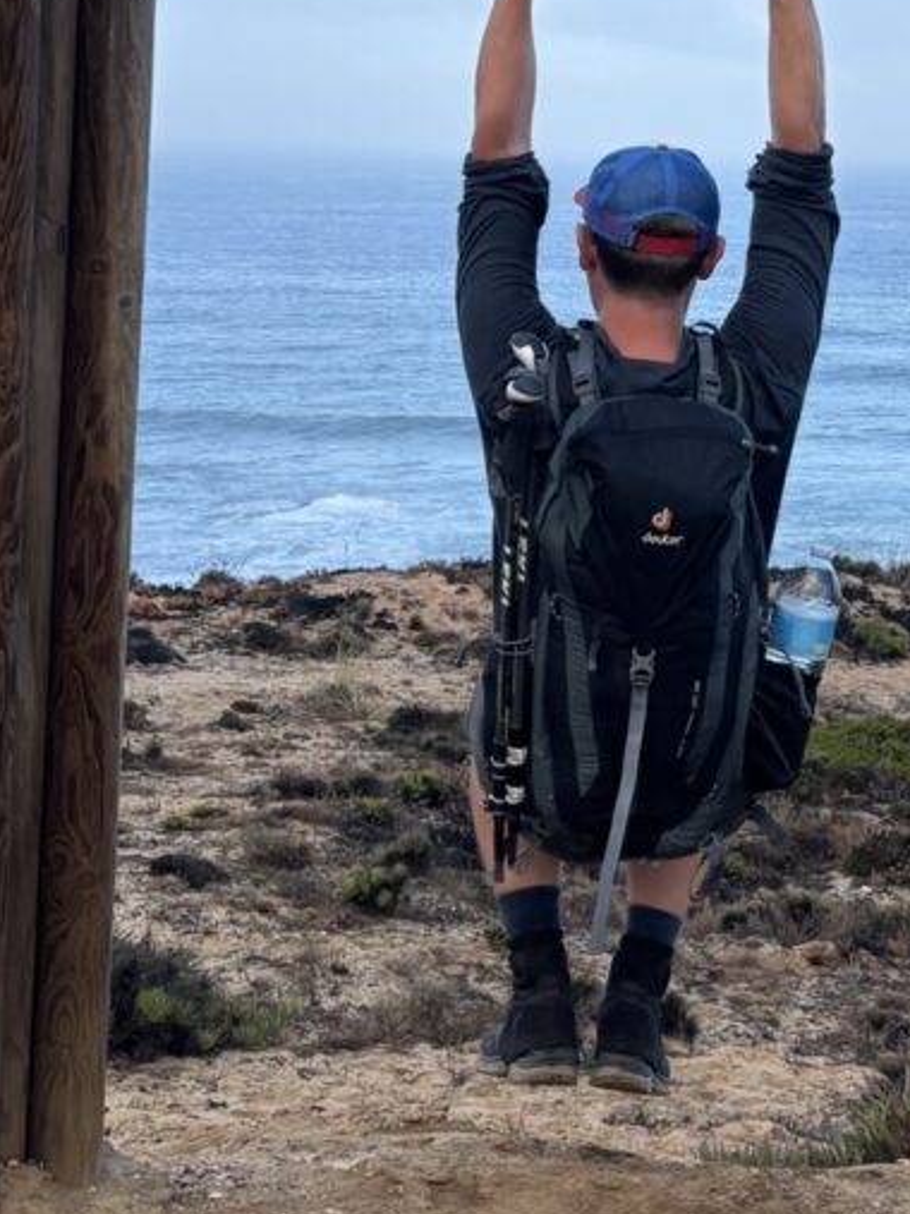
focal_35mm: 82
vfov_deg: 22.9
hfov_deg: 17.4
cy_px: 2
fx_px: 2875
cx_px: 975
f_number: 1.6
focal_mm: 5.96
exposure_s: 1/2105
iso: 50
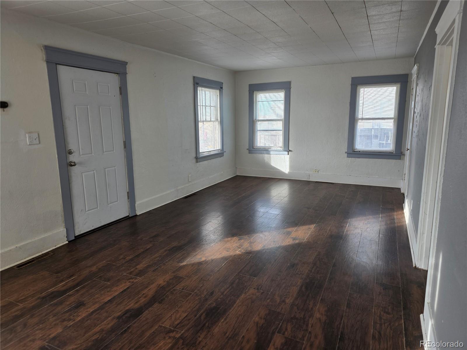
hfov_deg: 73.9
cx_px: 234
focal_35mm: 23
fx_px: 310
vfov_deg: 58.9
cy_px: 175
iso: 50
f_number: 1.7
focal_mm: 6.3
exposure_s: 1/120
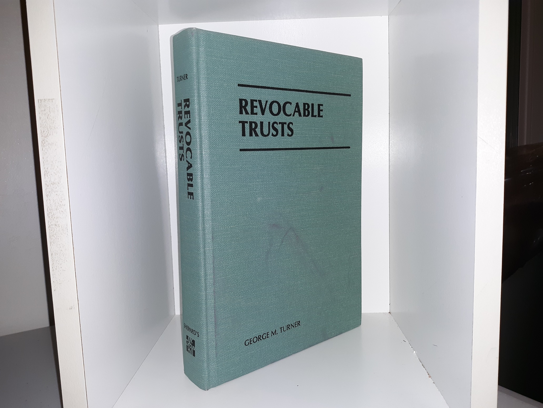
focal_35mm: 28
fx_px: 439
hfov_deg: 63.4
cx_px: 272
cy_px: 204
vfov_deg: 49.7
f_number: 1.7
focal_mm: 3.7
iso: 80
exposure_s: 1/120
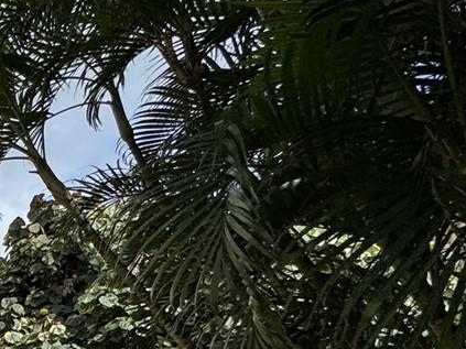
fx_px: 713
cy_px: 463
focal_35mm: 53
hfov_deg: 21.6
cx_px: -388
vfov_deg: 23.9
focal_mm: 2.22
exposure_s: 1/3390
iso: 50
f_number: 2.2
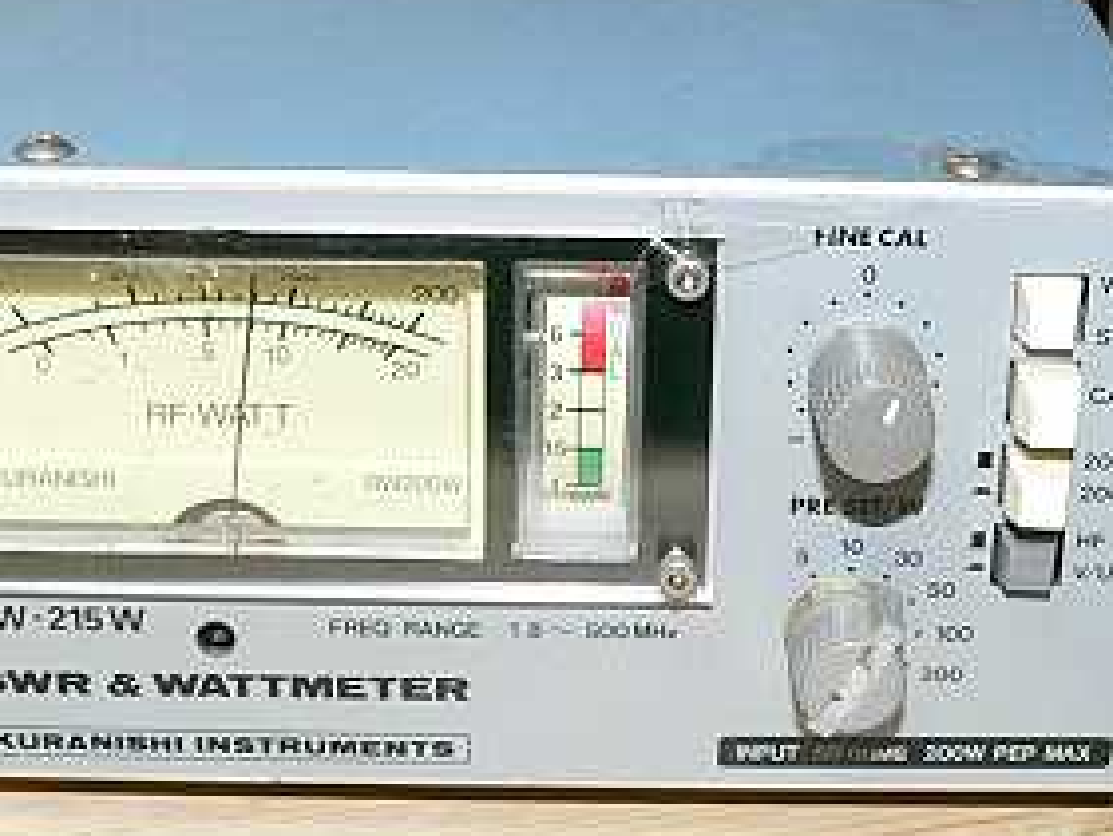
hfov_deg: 23.8
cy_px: 448
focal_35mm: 82
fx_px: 2638
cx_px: 630
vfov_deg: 18.0
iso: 200
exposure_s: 1/60
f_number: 4
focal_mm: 6
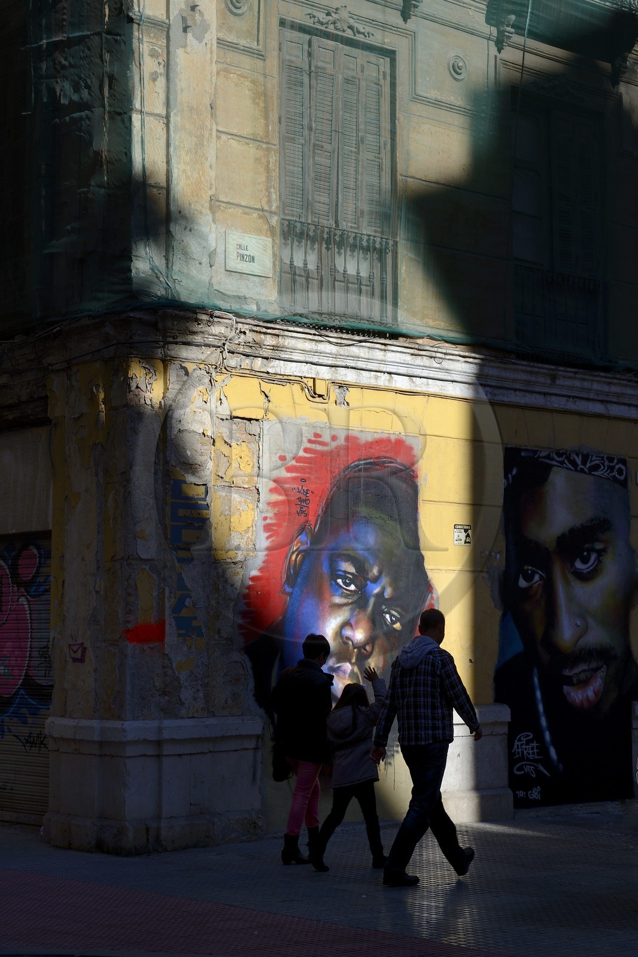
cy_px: 478
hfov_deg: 23.4
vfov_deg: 34.5
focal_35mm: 58
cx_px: 319
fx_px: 1542
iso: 100
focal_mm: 58
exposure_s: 1/250
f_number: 10
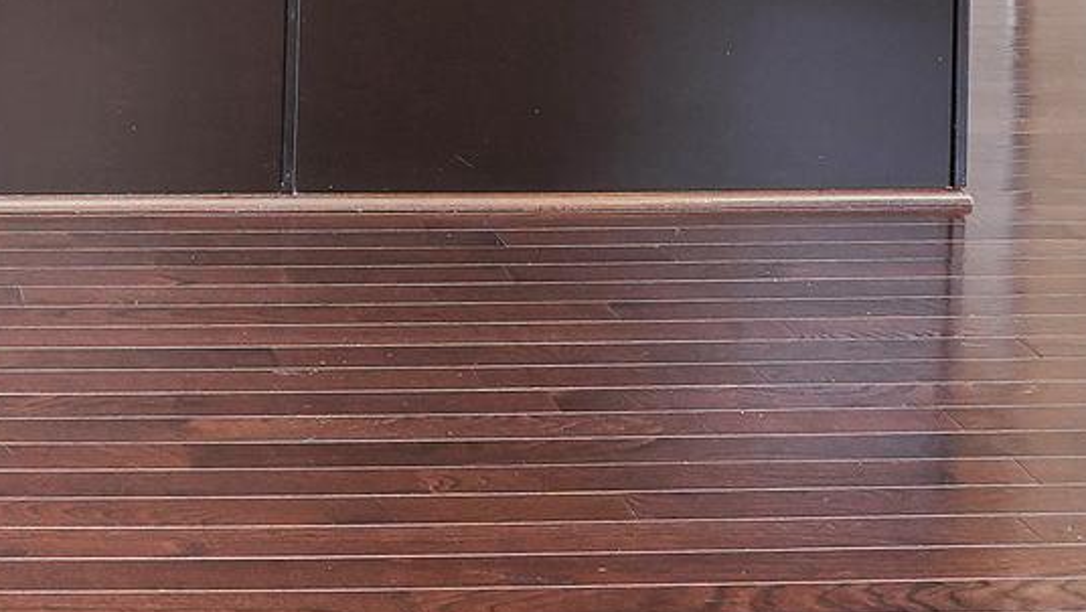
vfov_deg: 15.6
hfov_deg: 27.3
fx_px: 1959
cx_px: -219
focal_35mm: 68
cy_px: -443
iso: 1000
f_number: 4
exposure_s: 1/160
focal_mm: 17
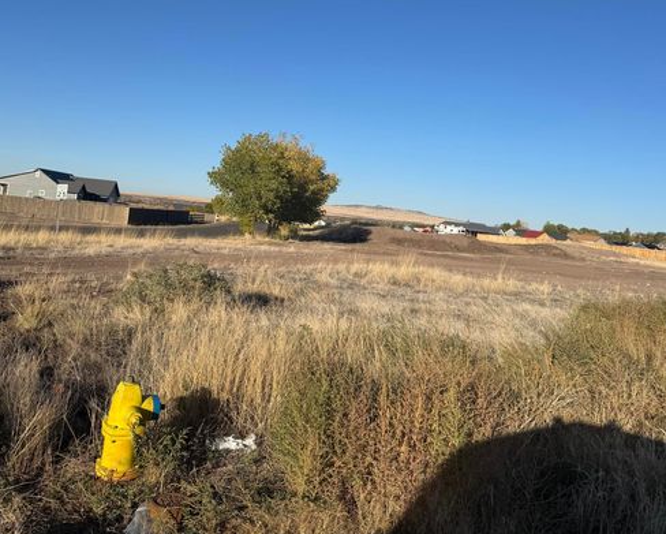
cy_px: 192
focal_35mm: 32
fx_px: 631
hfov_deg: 55.6
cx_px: 330
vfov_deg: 45.3
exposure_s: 1/5348
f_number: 1.78
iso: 80
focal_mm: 6.76
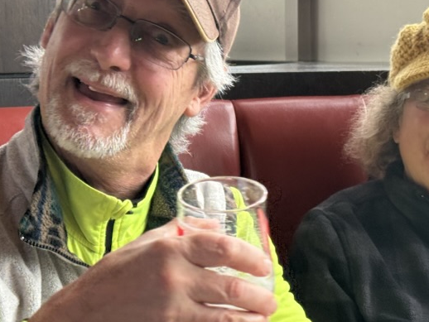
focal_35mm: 102
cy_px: 175
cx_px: 229
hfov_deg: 19.3
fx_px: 1265
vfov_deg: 14.5
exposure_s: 1/79
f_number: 1.78
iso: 200
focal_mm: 6.76
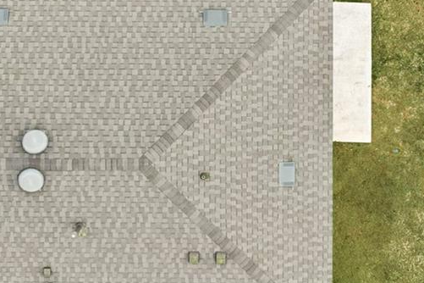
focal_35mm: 90
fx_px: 1060
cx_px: 186
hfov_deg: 22.6
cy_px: 124
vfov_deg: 15.2
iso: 100
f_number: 2.8
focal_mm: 8.4
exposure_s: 1/730
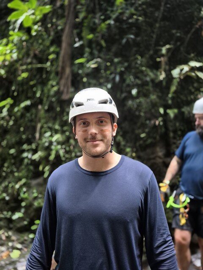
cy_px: 135
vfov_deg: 73.9
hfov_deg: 58.9
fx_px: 180
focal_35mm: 23
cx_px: 102
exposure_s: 1/60
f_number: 1.8
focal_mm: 5.4
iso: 1000
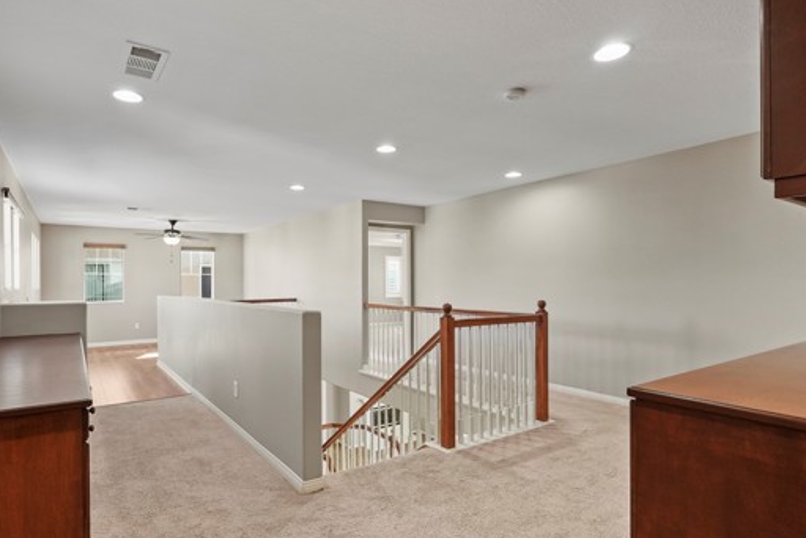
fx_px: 448
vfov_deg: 61.9
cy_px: 290
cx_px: 368
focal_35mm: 20
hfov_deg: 83.8
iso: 800
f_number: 5
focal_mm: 16
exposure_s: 1/15
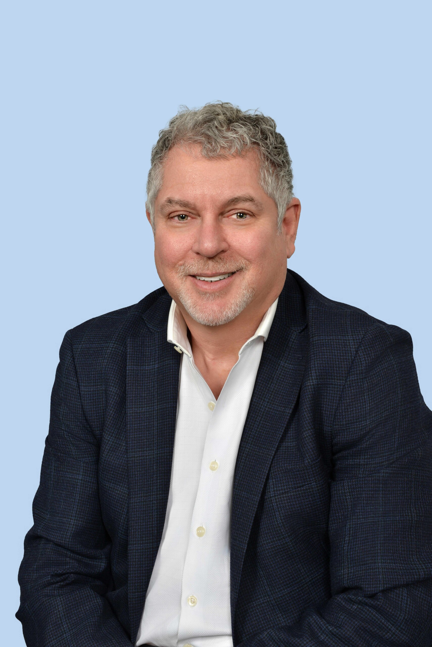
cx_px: 216
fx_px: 1079
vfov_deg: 33.4
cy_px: 324
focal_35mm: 60
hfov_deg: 22.6
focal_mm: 60
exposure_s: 1/125
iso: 100
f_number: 11
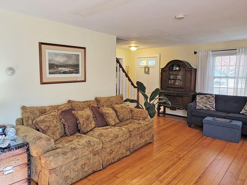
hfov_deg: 73.9
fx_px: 164
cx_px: 127
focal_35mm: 23
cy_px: 88
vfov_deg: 58.8
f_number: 2.2
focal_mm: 2.2
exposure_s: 1/60
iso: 100
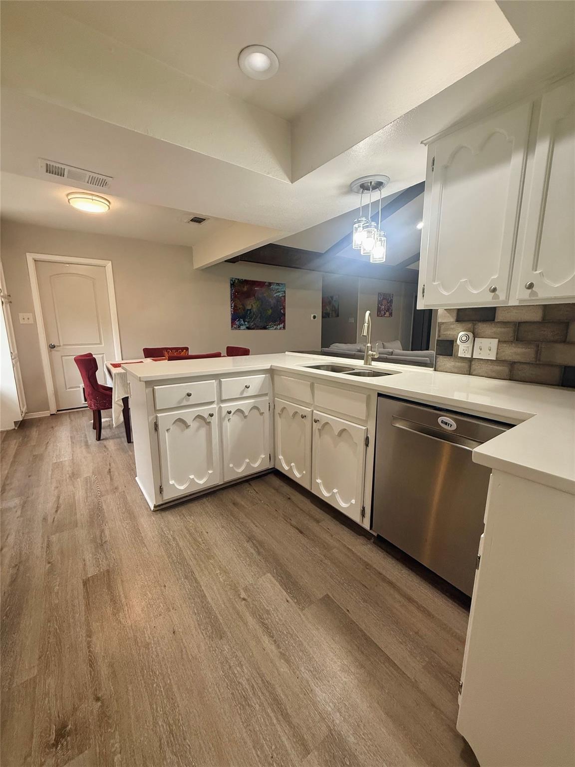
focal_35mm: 14
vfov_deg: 102.1
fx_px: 310
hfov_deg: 85.7
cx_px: 288
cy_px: 384
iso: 320
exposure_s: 1/120
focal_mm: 2.22
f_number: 2.2
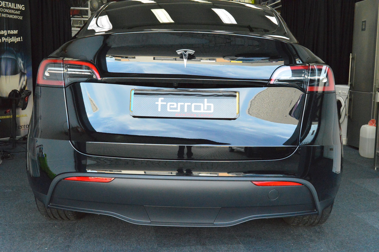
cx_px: 190
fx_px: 458
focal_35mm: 44
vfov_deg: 30.8
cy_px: 126
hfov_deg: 45.0
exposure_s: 1/400
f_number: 10
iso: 6400
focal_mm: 29
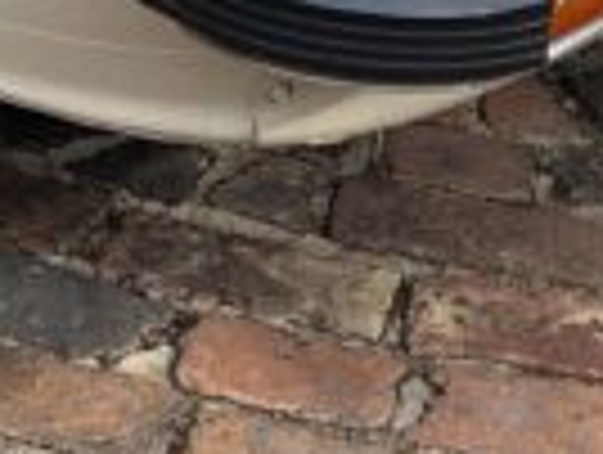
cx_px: -315
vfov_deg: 9.0
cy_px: -492
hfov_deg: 12.2
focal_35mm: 154
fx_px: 2687
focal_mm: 5.1
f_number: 1.6
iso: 50
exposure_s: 1/1066
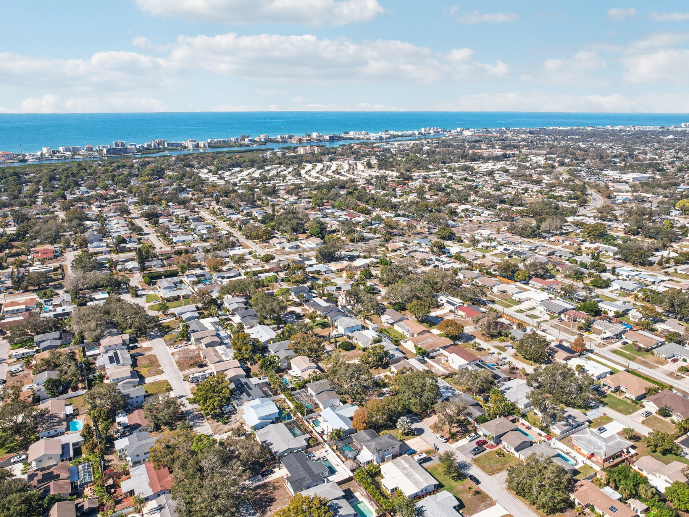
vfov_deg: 56.8
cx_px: 357
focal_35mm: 24
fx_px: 478
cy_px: 259
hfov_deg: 71.6
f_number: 2.8
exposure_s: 1/1250
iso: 400
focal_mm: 8.4
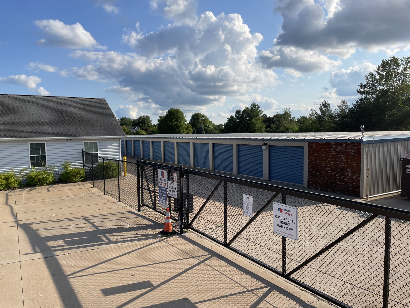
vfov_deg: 53.1
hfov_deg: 67.3
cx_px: 205
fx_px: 308
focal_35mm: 26
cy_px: 154
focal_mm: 4.2
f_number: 1.6
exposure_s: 1/3861
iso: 32
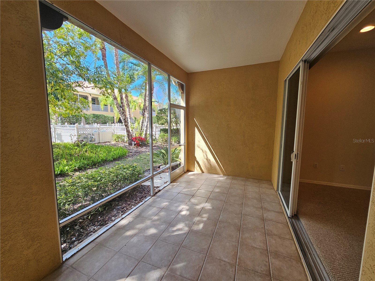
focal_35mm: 13
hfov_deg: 106.2
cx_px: 188
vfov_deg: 89.9
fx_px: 141
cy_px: 140
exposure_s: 1/217
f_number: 2.2
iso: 80
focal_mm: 2.2
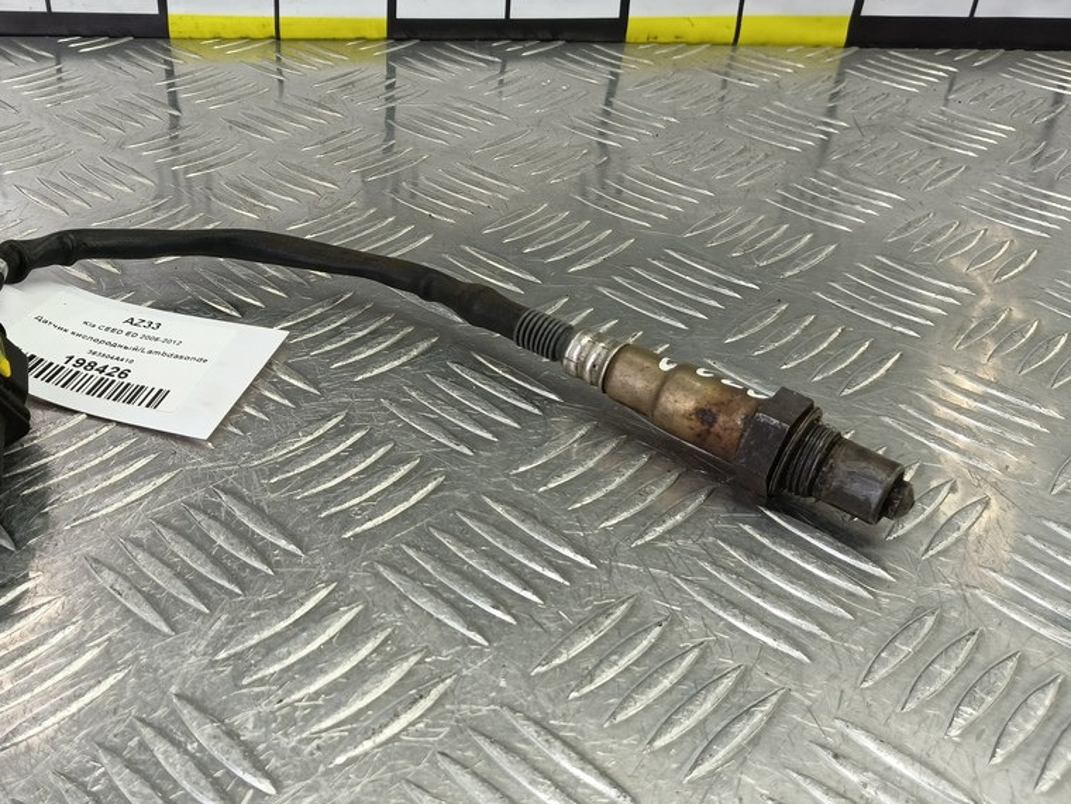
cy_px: 364
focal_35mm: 31
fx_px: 959
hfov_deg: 57.0
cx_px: 351
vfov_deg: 45.4
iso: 123
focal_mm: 4.11
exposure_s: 1/50
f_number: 1.6
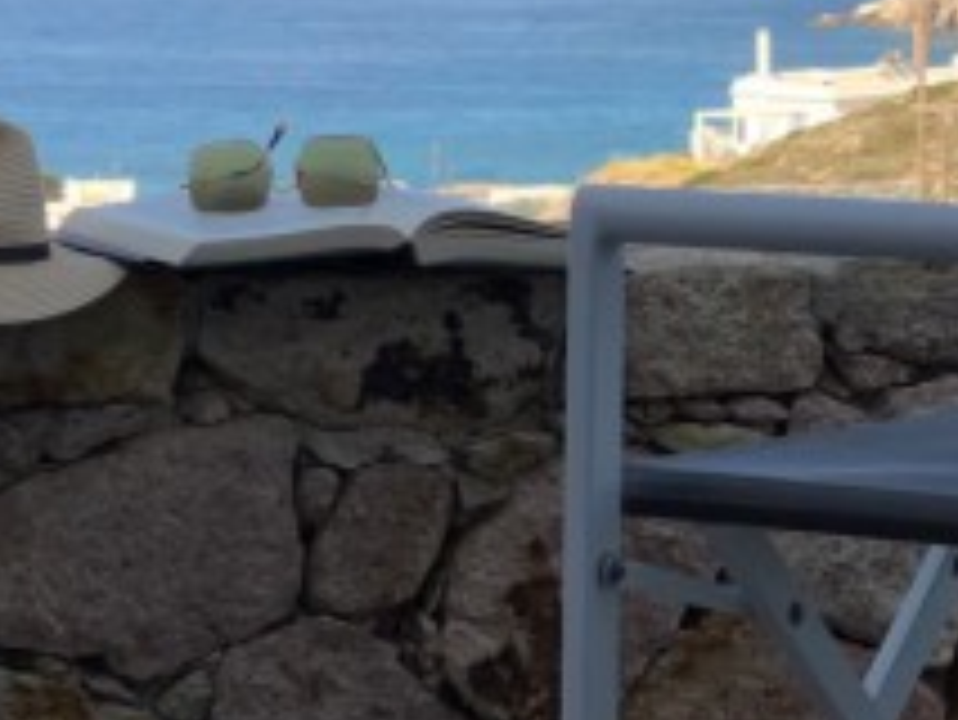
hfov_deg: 9.1
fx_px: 6009
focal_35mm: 217
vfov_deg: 6.8
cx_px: 445
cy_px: -148
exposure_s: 1/1054
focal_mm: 9
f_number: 2.8
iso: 32
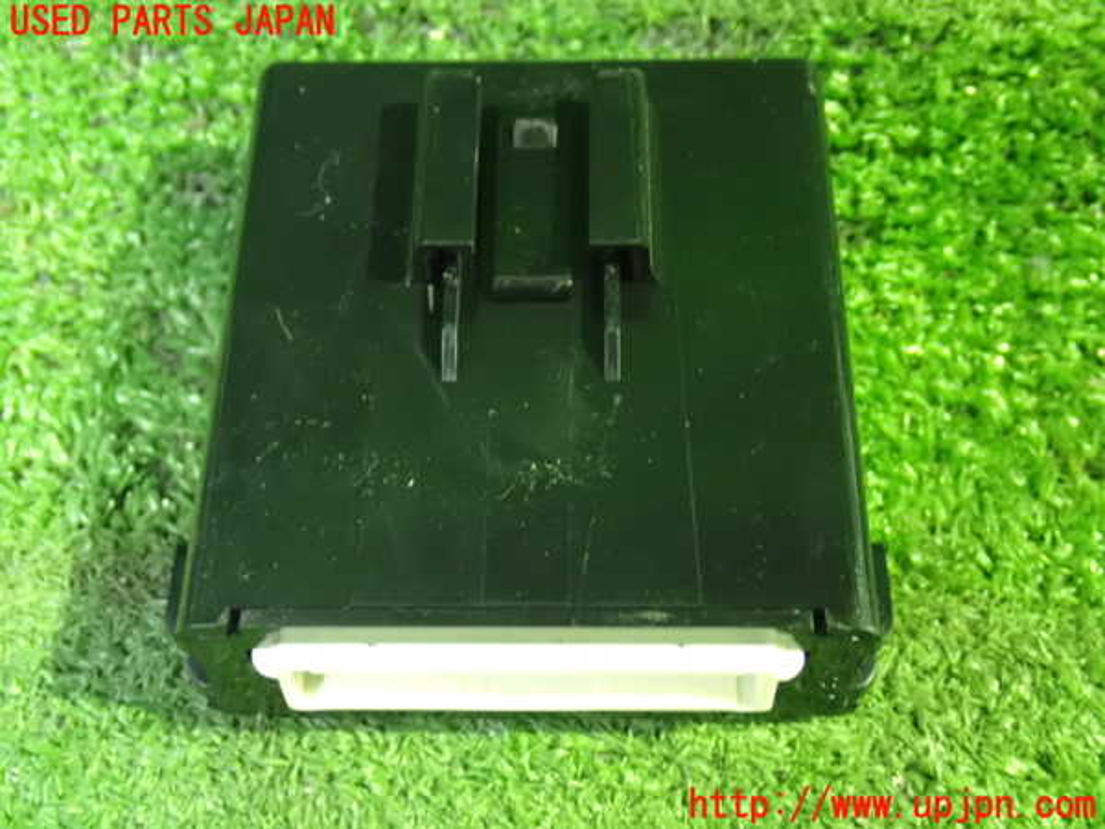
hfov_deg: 38.2
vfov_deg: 29.1
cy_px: 414
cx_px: 552
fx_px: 1596
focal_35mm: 50
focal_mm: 9.01
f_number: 3.2
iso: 1600
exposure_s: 1/13
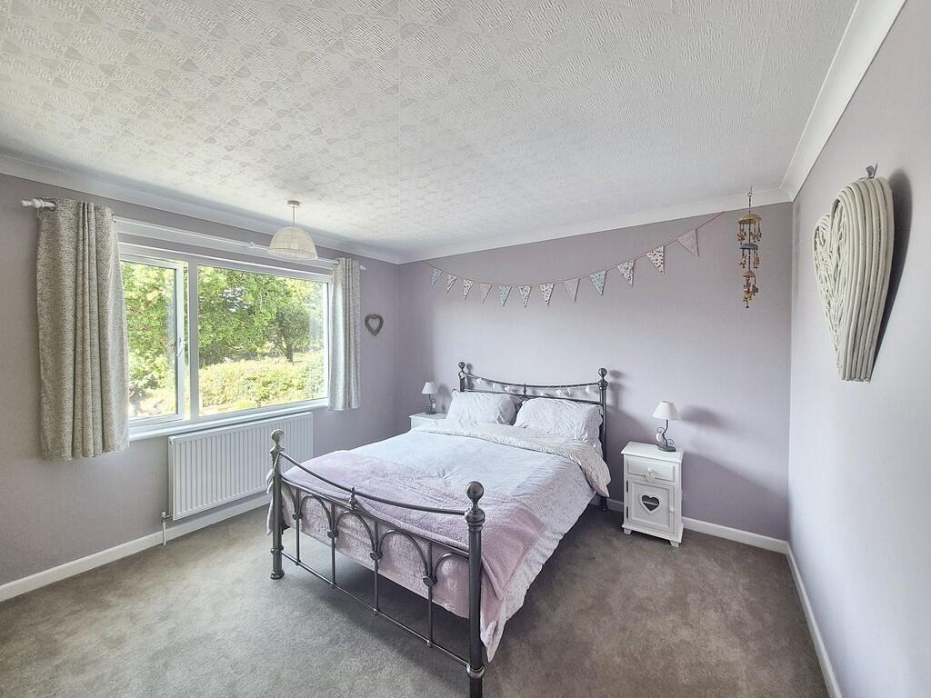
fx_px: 350
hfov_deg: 106.2
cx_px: 466
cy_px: 349
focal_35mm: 13
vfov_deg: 89.9
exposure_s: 1/50
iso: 50
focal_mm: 1.7
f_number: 2.2
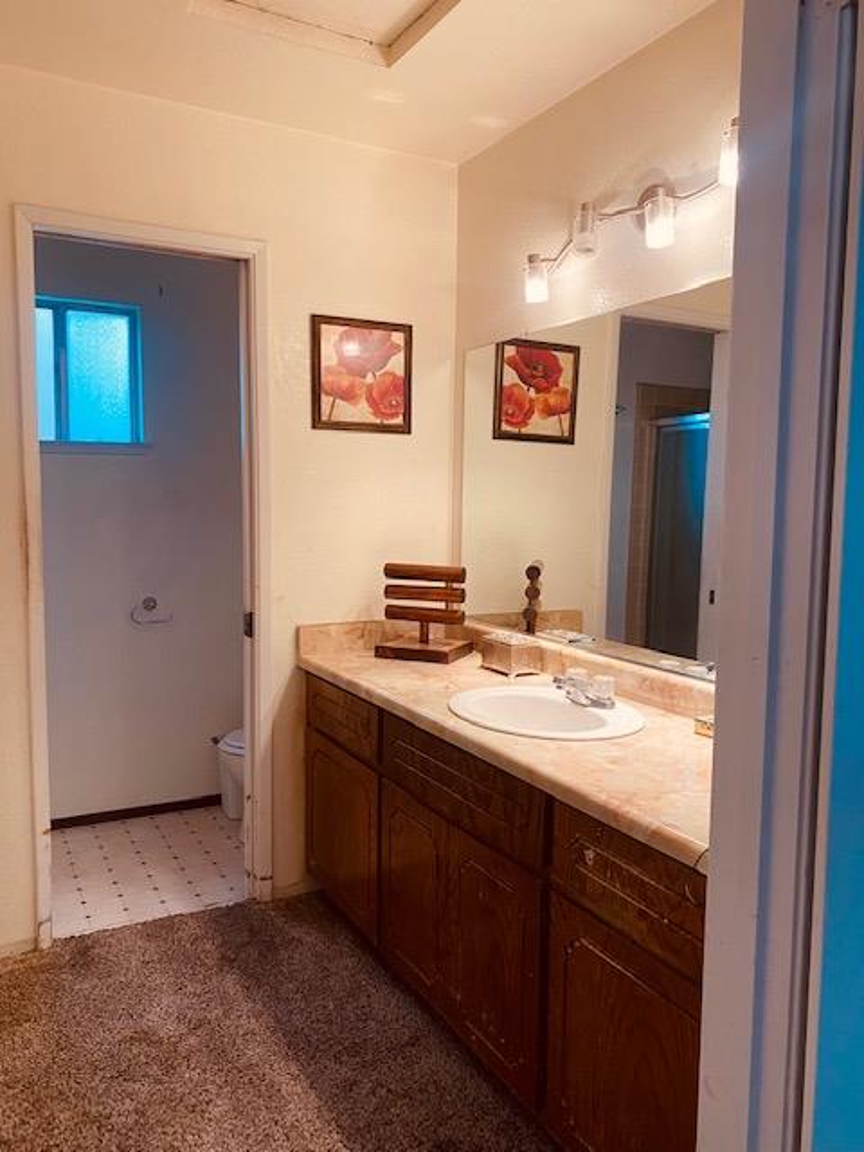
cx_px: 432
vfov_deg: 67.3
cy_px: 576
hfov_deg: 53.1
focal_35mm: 26
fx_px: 865
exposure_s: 1/60
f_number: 1.8
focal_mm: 4.25
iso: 125
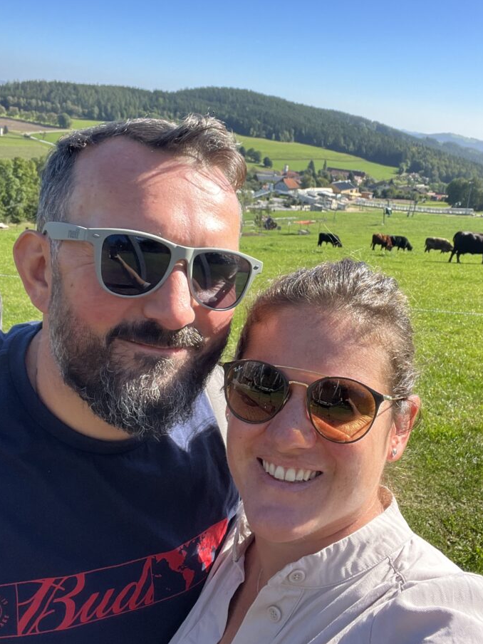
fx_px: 633
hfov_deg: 41.7
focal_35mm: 34
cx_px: 270
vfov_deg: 53.8
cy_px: 284
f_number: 2.2
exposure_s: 1/307
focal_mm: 2.71
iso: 32
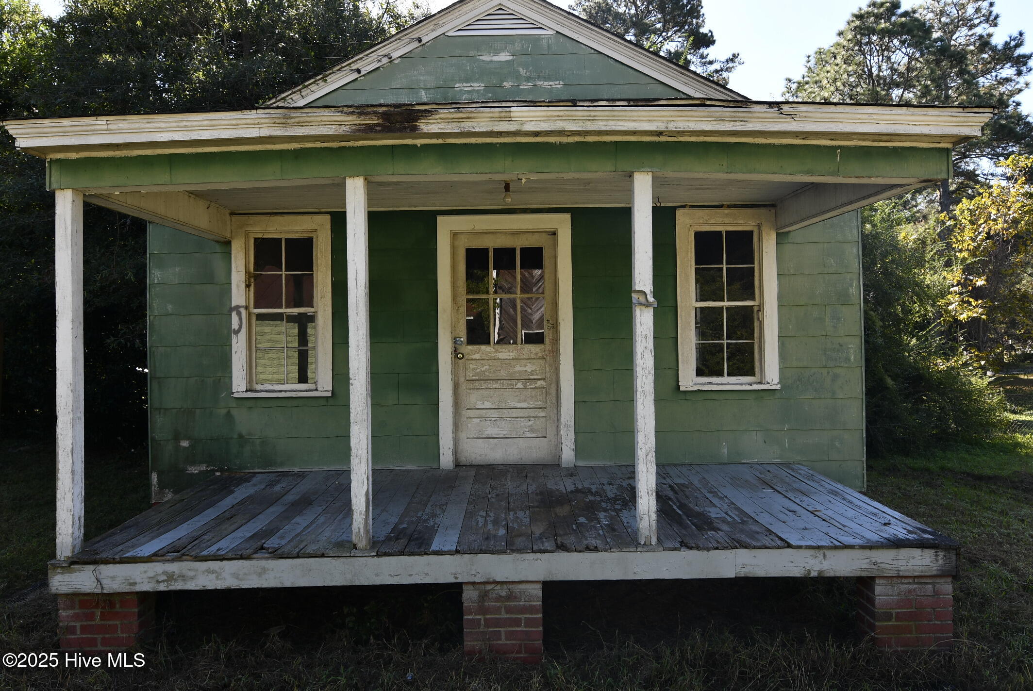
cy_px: 346
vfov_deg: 53.3
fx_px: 689
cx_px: 516
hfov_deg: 73.7
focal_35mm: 24
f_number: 5.6
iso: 100
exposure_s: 1/125
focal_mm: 12
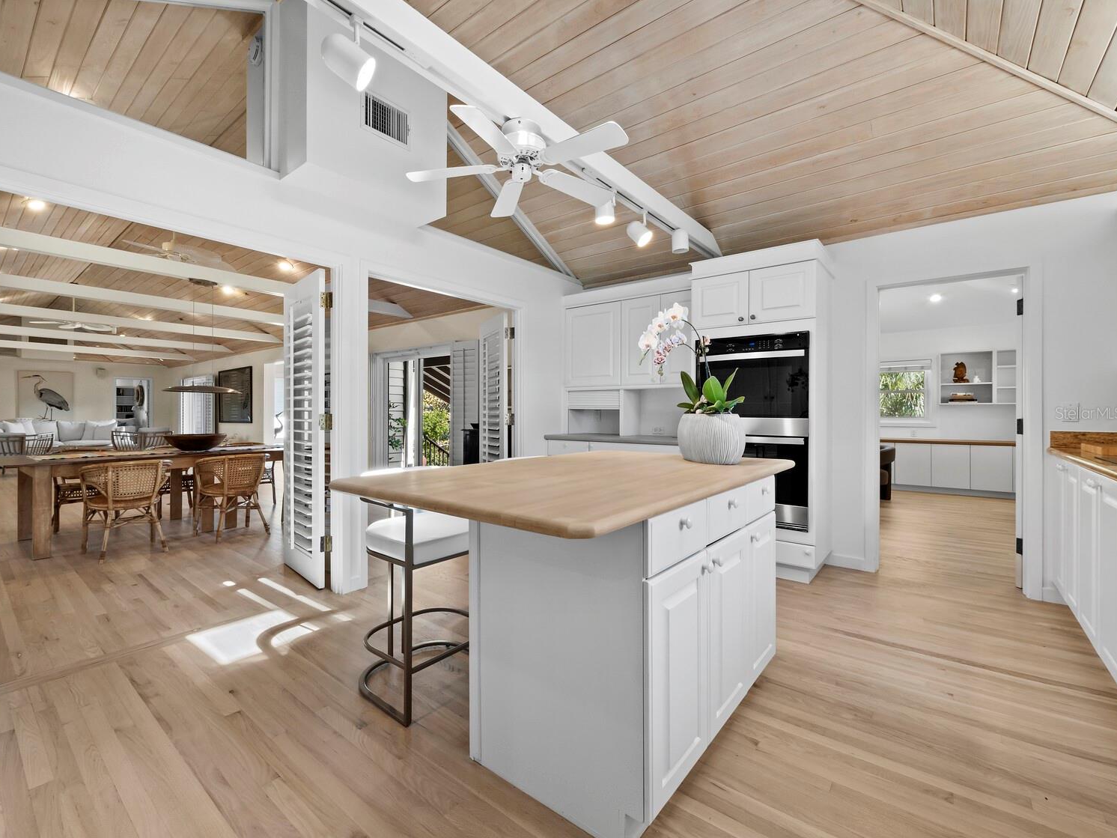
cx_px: 528
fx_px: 484
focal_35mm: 15
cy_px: 413
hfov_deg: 98.1
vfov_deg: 81.7
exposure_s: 1/3
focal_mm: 7
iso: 320
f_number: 13
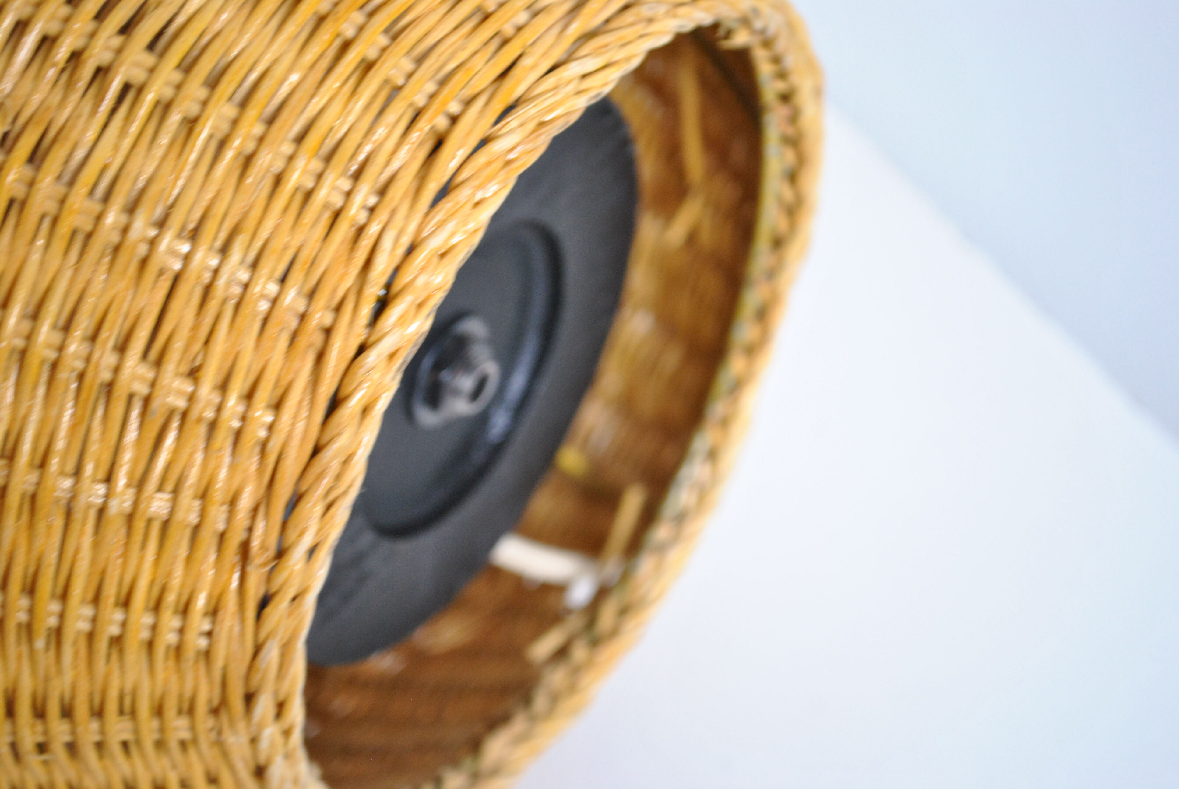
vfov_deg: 18.2
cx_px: 590
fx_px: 2459
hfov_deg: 27.0
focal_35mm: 75
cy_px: 394
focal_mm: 50
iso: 640
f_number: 5.6
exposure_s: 1/30
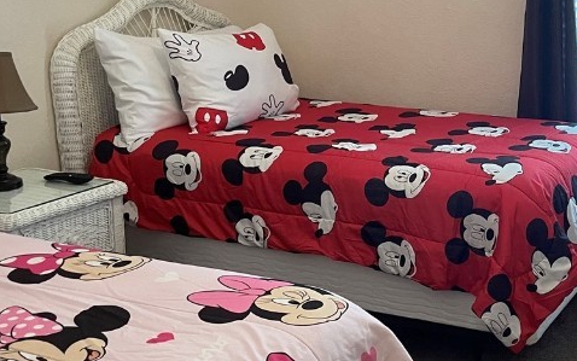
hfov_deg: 32.5
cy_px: 111
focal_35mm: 59
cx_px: 536
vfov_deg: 21.9
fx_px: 928
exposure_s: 1/60
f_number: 1.6
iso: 250
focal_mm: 4.2
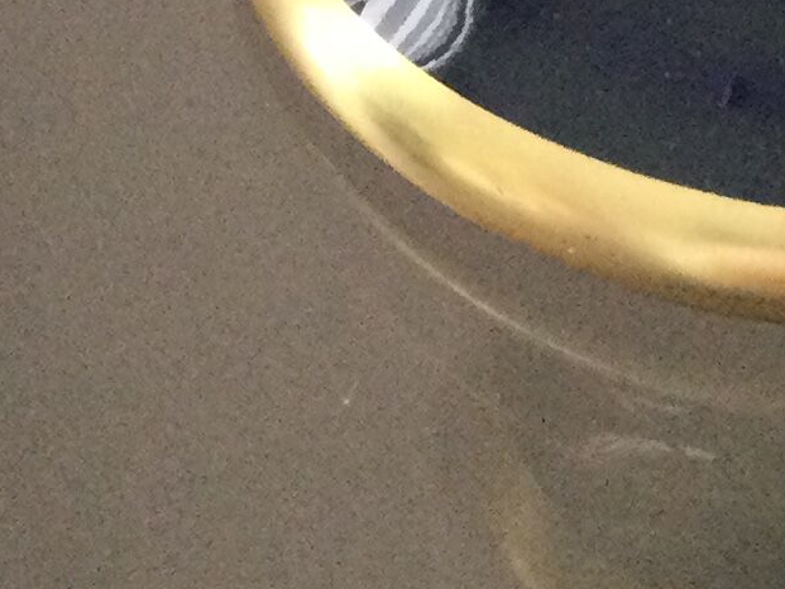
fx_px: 3697
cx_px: 641
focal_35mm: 163
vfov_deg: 8.2
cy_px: -938
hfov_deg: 12.1
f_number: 2.4
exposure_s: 1/33
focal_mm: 3.3
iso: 160
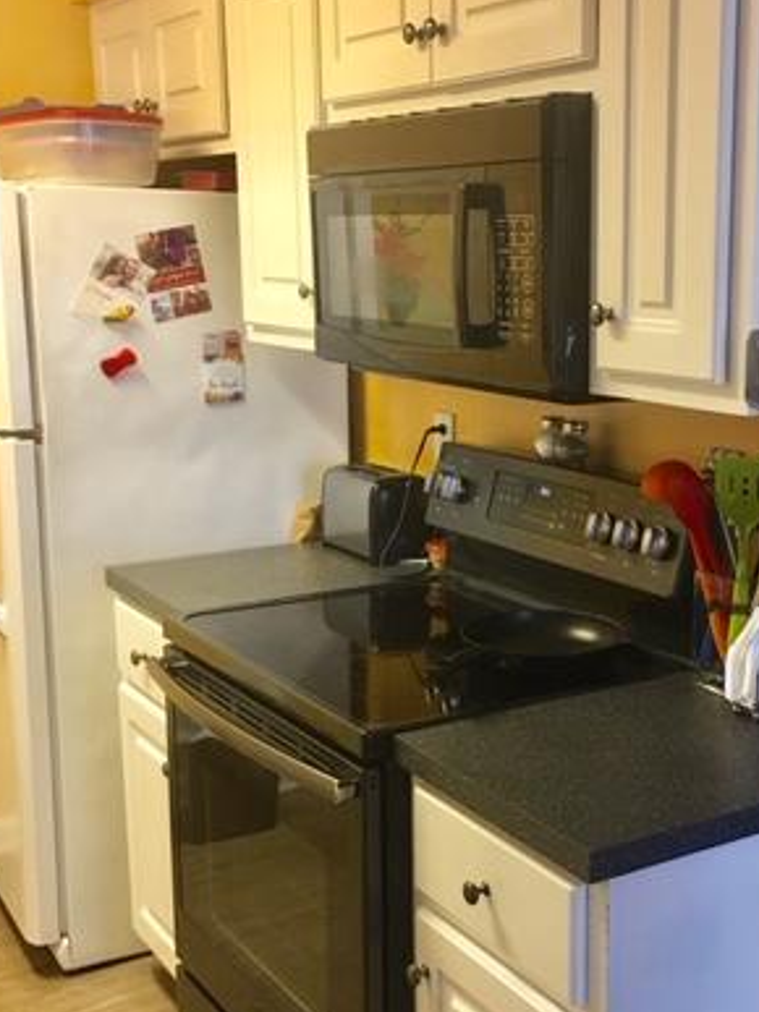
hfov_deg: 30.0
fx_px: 1404
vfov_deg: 39.6
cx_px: 505
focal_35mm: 48
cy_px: 570
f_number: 2.2
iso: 50
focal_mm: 4.15
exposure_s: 1/15
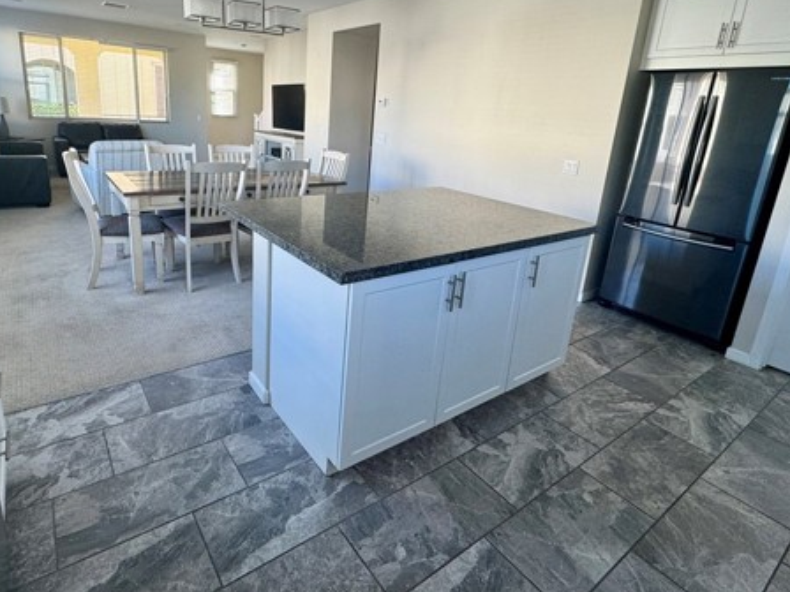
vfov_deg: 65.2
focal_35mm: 20
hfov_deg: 81.4
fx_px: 456
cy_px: 231
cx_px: 351
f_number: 2.2
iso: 125
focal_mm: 2.22
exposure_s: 1/99
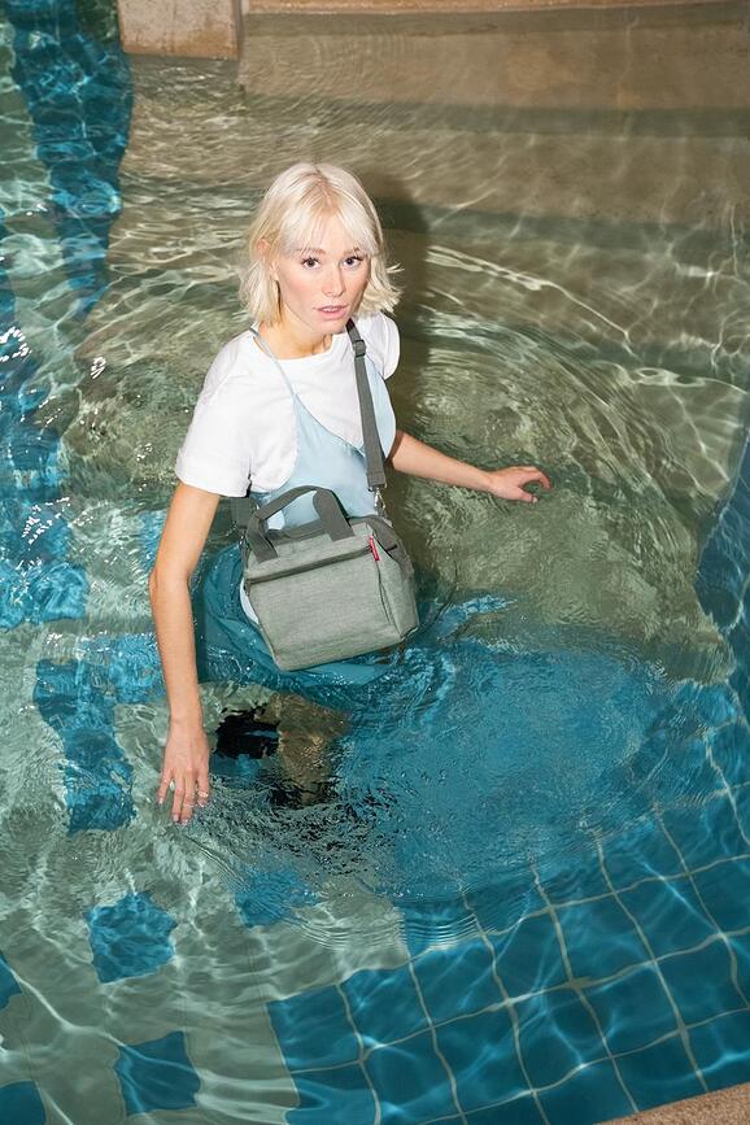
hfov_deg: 27.5
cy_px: 562
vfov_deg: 40.3
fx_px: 1531
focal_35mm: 49
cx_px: 375
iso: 6400
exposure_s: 1/125
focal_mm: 49
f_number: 4.5
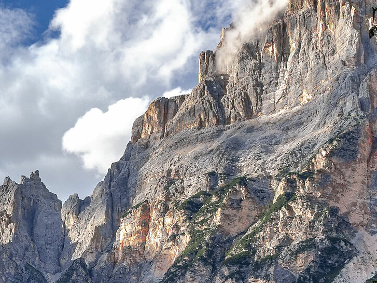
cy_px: 263
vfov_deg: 14.8
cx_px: -29
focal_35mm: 99
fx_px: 1078
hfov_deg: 19.1
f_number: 4
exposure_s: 1/500
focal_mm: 15
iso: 200
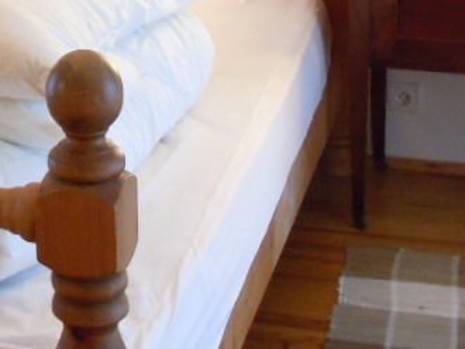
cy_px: -146
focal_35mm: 93
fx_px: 1250
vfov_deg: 15.0
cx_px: -23
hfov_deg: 20.3
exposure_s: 1/3
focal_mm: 5.4
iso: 400
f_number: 3.5
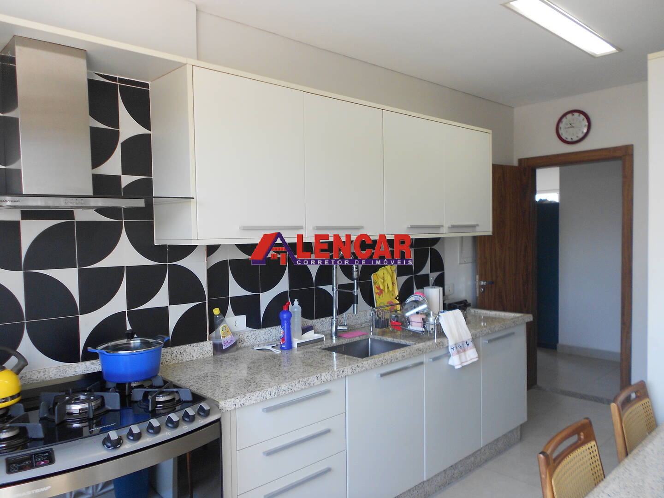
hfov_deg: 67.3
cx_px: 332
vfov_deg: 53.1
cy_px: 249
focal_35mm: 26
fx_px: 499
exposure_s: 1/30
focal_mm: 4.6
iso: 100
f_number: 3.2
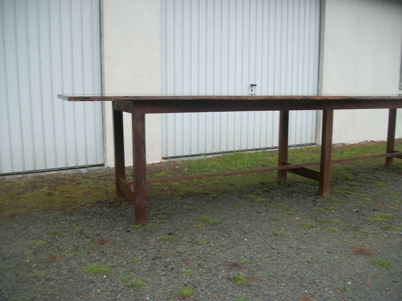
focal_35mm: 32
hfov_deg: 56.8
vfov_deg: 44.2
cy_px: 150
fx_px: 372
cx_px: 201
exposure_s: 1/80
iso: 80
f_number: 2.9
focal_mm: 5.7
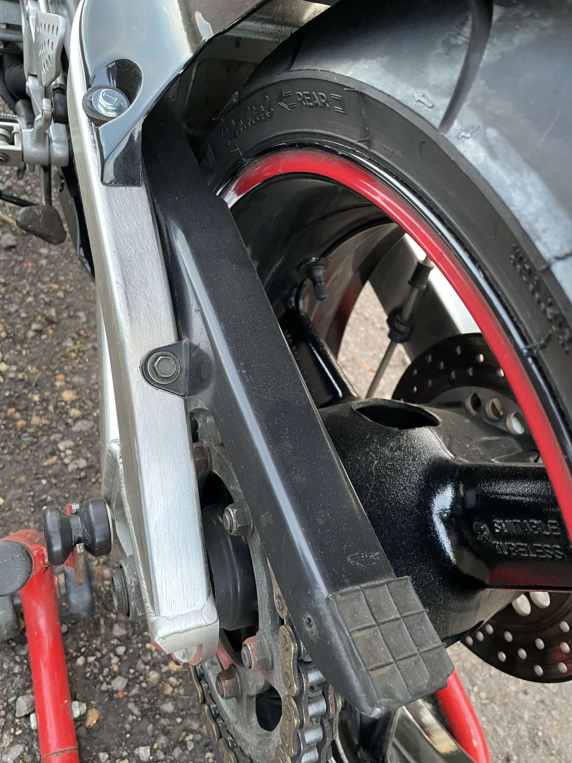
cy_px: 382
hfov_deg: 53.1
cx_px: 286
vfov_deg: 67.3
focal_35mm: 26
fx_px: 573
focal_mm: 4.2
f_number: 1.6
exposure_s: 1/60
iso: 400
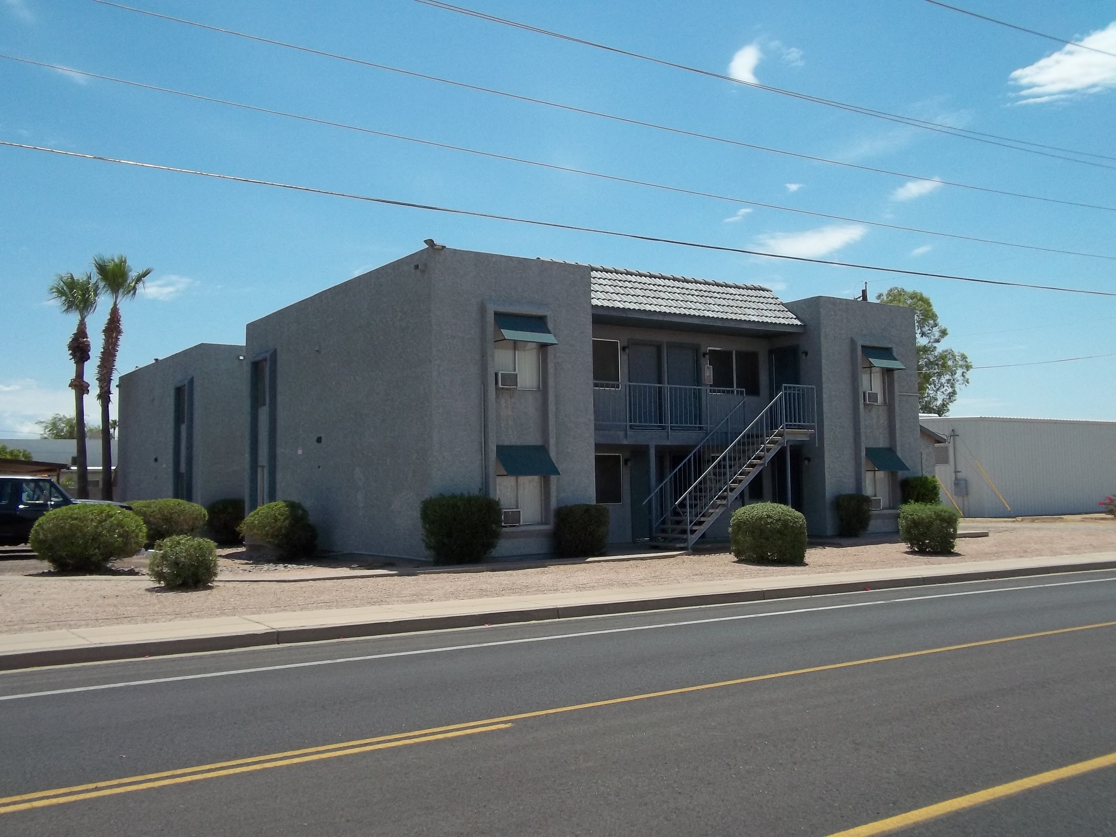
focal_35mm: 32
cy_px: 418
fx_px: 1032
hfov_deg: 56.8
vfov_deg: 44.2
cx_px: 558
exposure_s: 1/640
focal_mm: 5.7
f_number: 5.5
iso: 80
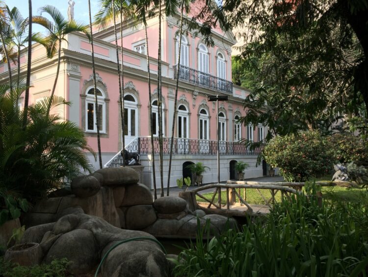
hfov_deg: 61.6
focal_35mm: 29
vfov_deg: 48.3
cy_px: 138
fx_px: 308
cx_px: 184
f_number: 2.2
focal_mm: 4.15
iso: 32
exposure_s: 1/380
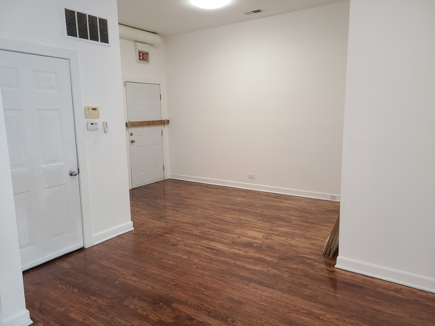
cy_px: 163
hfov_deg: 67.3
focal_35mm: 26
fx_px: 327
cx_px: 218
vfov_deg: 53.1
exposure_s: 1/60
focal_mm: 5.4
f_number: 1.8
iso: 160
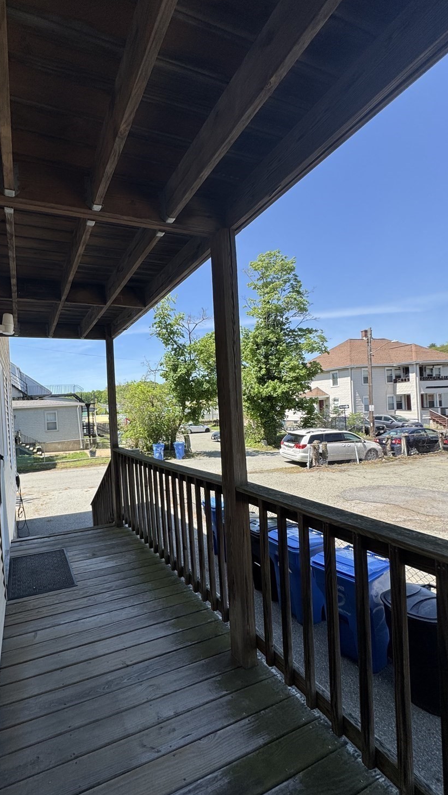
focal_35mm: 16
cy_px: 415
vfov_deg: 99.3
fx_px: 338
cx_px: 140
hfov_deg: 64.9
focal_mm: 2.22
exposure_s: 1/771
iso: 50
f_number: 2.2
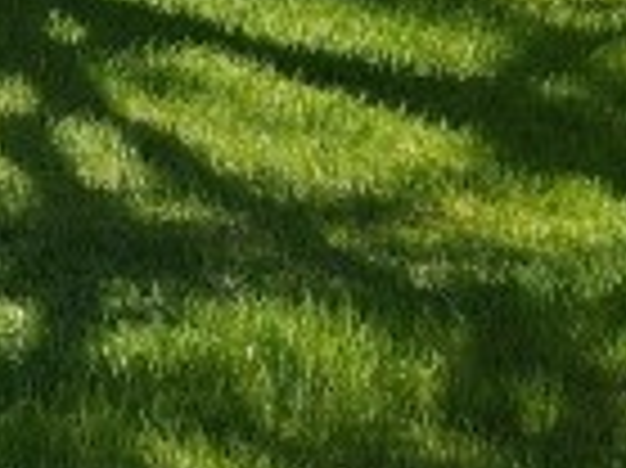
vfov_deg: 7.9
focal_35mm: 177
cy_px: -522
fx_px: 3198
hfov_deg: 8.2
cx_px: -1630
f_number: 2.8
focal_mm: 4.5
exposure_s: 1/320
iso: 100
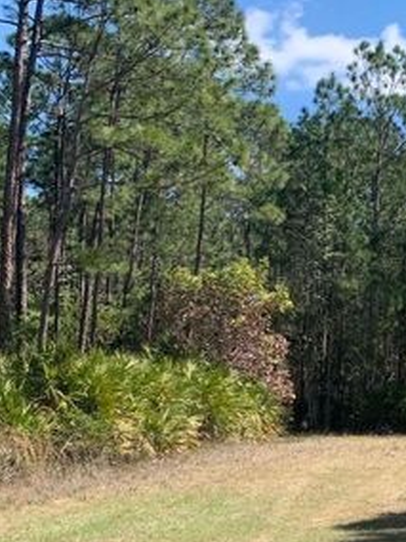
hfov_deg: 23.0
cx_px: 414
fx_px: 954
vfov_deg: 31.5
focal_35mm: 61
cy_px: 358
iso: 25
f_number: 1.8
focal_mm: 4.25
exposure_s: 1/1190
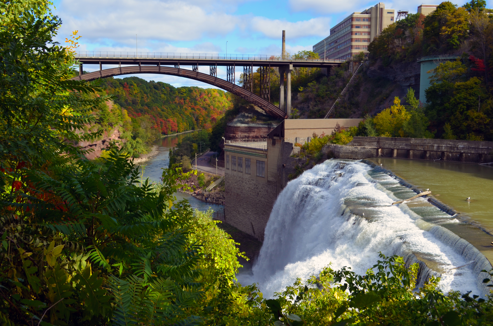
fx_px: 492
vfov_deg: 36.7
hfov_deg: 53.2
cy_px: 163
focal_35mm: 36
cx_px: 246
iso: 180
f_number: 8
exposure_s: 1/250
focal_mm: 24
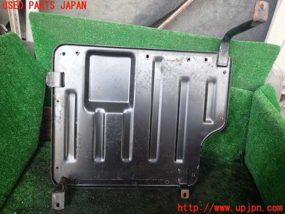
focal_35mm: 30
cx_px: 142
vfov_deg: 46.8
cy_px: 107
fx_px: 247
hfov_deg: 60.0
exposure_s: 1/60
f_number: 2.3
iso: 160
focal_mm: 5.4
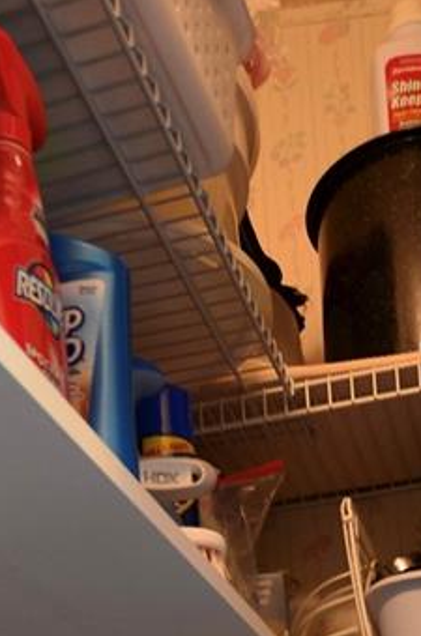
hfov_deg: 25.1
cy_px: 954
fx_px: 934
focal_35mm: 53
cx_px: 317
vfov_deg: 26.8
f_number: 3.5
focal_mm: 10
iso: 200
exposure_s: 1/20
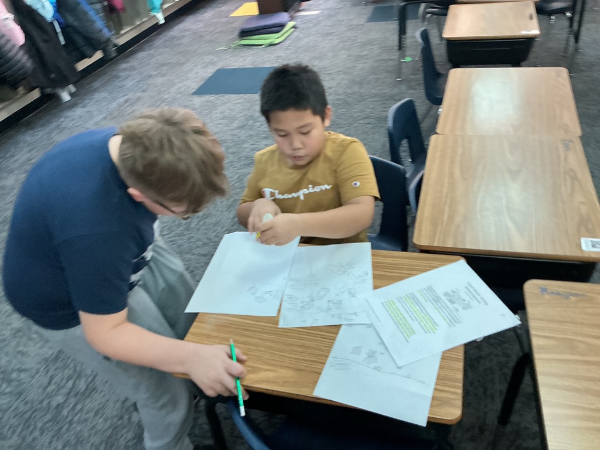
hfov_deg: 61.7
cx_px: 300
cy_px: 225
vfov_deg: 48.2
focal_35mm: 29
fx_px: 503
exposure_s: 1/60
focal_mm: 3
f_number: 1.8
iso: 160
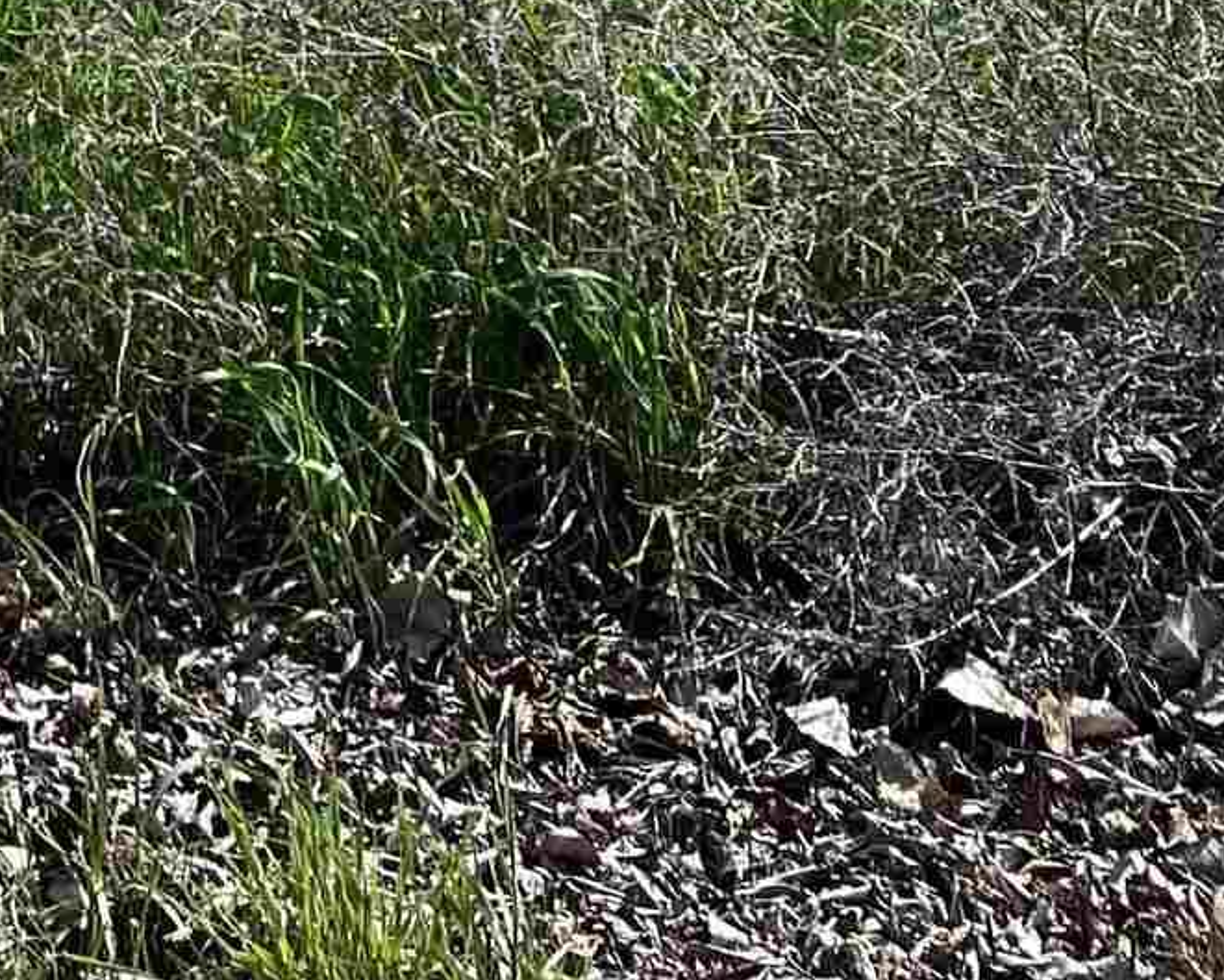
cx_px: -1141
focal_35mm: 118
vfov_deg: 11.6
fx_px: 4275
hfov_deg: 14.0
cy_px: -1062
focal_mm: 5.1
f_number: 1.6
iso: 50
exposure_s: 1/3876
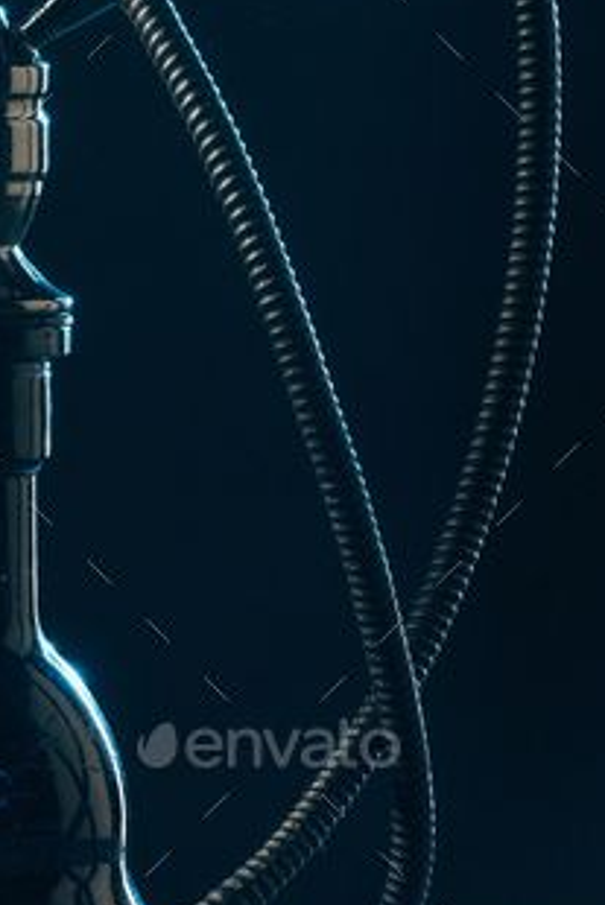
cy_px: -152
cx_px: -178
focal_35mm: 571
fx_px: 14377
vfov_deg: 3.6
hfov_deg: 2.4
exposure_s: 1/200
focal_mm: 200
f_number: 8
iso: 800
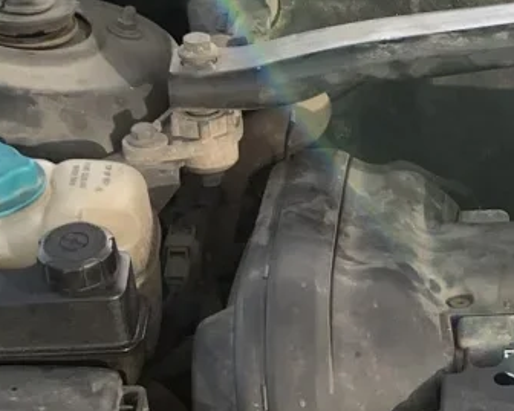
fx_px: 2206
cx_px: 766
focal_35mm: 145
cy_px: 243
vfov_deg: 10.7
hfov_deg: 12.6
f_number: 1.8
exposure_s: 1/122
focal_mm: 4.25
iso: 40
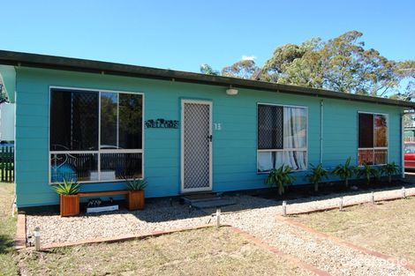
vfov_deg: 47.9
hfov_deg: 67.4
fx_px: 311
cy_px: 138
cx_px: 208
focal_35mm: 27
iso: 200
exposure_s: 1/200
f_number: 7.1
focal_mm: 18
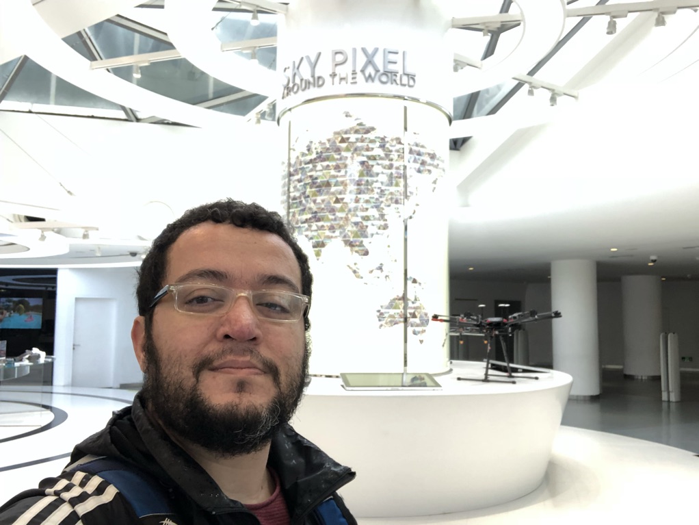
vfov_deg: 44.2
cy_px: 262
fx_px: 646
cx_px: 350
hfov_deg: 56.8
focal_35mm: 32
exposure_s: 1/100
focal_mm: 2.87
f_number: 2.2
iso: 80
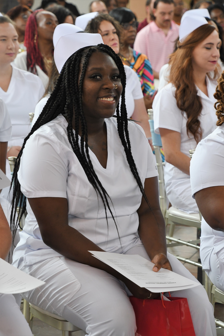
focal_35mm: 142
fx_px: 1330
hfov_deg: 9.6
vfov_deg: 14.4
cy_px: 168
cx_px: 112
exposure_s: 1/60
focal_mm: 95
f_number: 8
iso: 1000
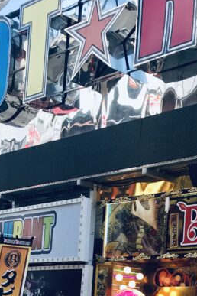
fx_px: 632
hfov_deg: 17.0
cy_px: 302
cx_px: 233
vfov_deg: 25.0
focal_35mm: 77
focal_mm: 3.99
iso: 20
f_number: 1.8
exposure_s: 1/665
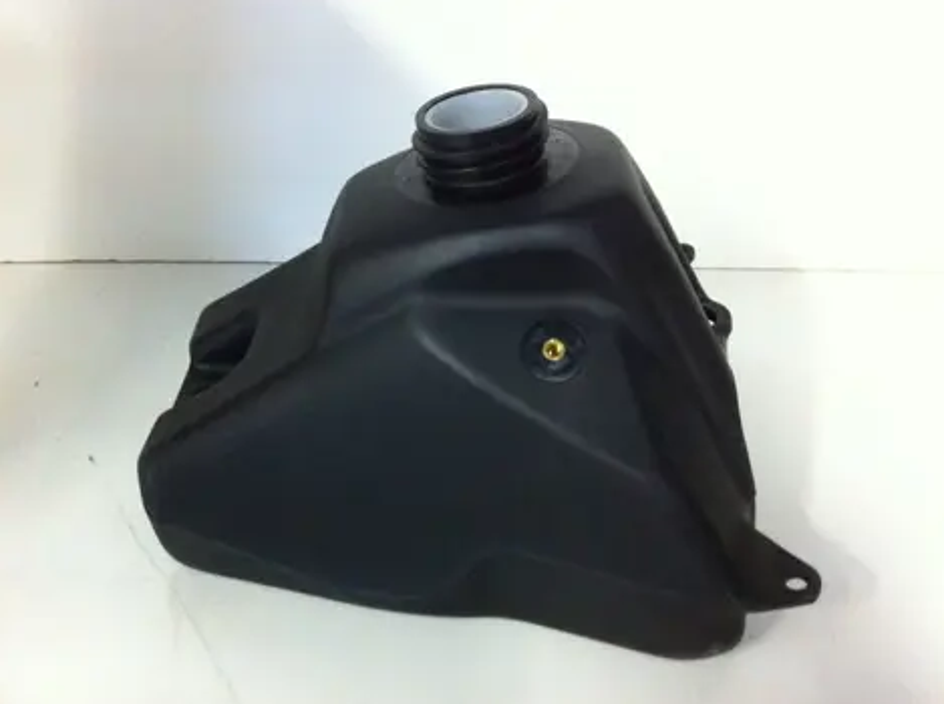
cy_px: 352
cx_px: 477
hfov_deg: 51.4
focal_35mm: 36
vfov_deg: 39.5
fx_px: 980
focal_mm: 3.85
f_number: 2.8
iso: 640
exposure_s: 1/15
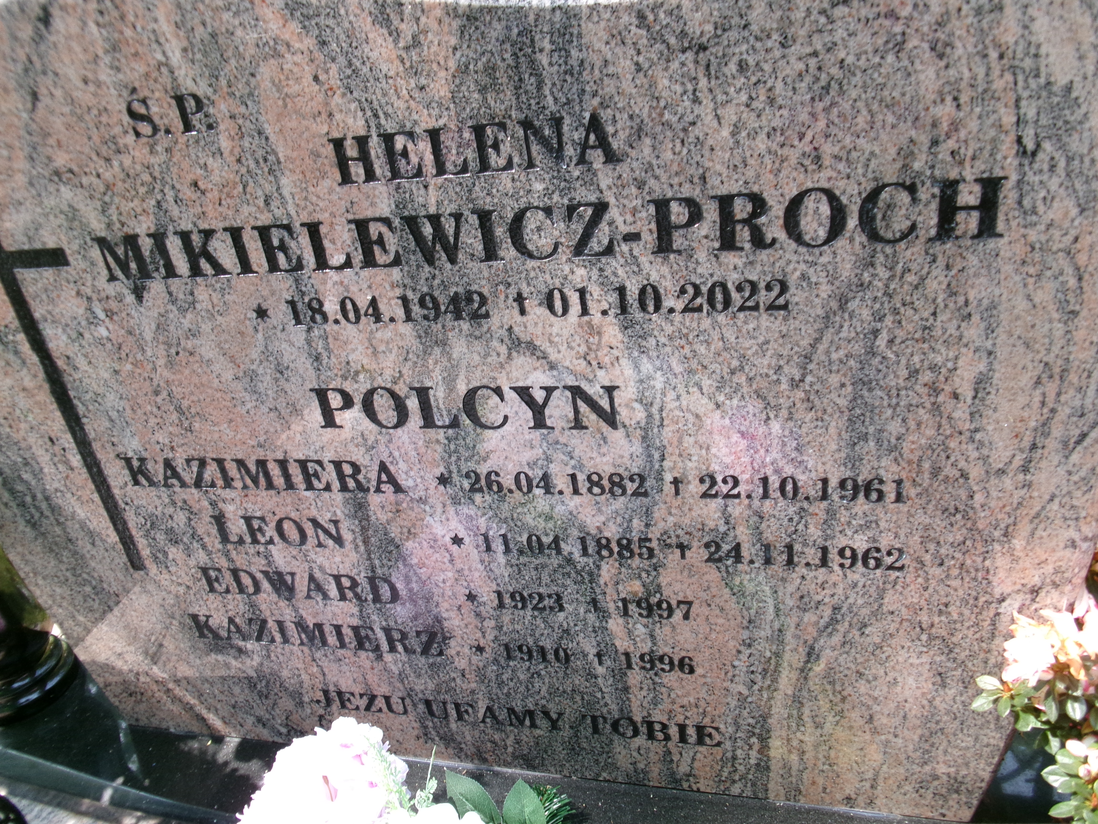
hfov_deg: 63.4
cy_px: 412
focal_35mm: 28
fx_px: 888
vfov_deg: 49.7
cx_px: 549
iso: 100
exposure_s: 1/90
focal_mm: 5.1
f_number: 3.9
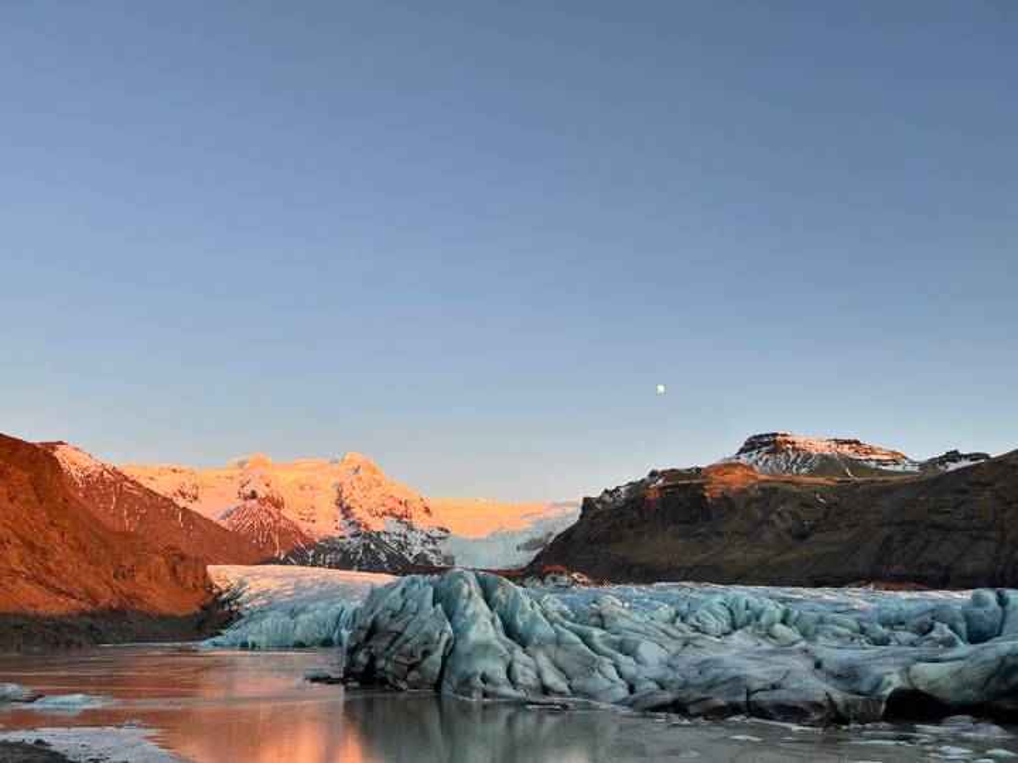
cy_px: 382
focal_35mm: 26
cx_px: 509
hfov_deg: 67.3
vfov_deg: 53.1
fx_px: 765
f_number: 1.5
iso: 50
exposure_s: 1/384
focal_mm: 5.7
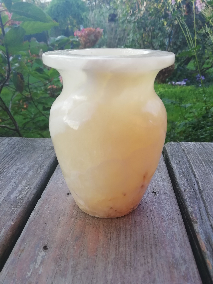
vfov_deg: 67.3
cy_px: 142
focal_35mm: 26
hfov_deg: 53.1
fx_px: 213
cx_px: 106
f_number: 2.2
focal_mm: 3.21
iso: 64
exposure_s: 1/100
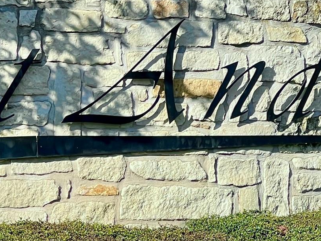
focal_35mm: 194
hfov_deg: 10.2
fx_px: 1798
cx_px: 150
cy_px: 47
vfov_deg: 7.6
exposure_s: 1/547
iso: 32
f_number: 2.8
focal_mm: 9
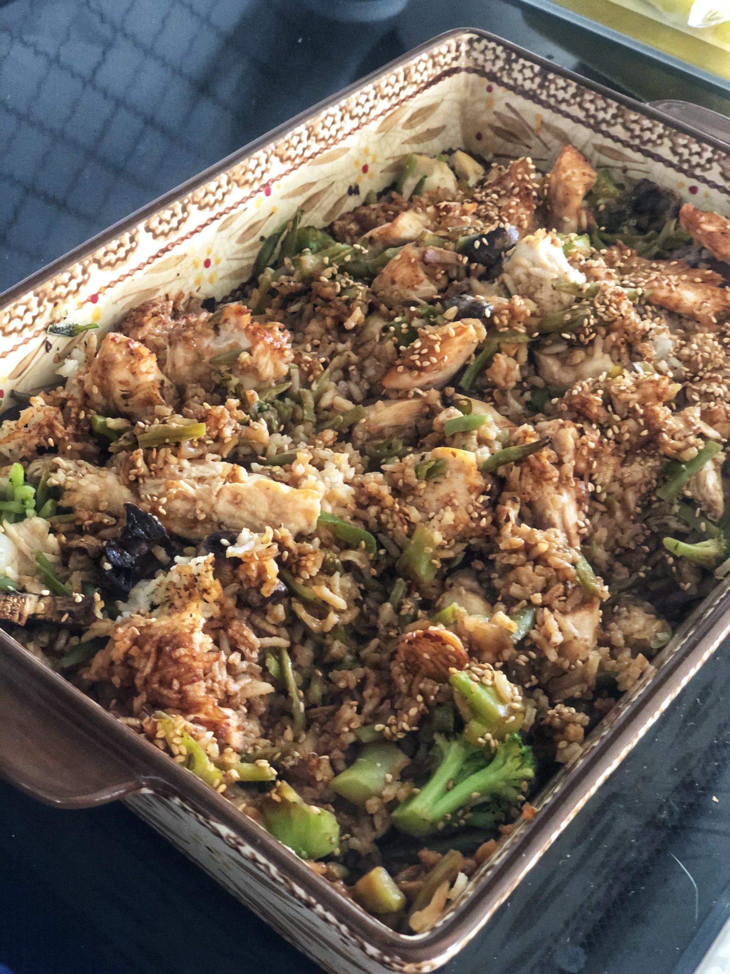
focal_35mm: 52
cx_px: 365
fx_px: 1462
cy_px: 487
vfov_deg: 36.8
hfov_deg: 28.0
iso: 160
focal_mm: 6
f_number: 2.4
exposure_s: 1/8
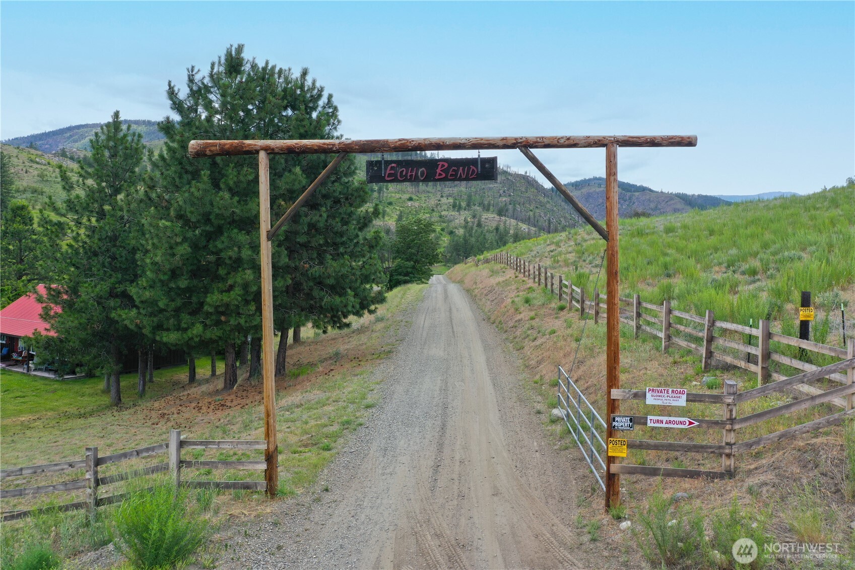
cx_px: 428
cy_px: 285
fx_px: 665
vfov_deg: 46.4
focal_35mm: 28
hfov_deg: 65.5
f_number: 5
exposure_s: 1/240
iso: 100
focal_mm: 10.26
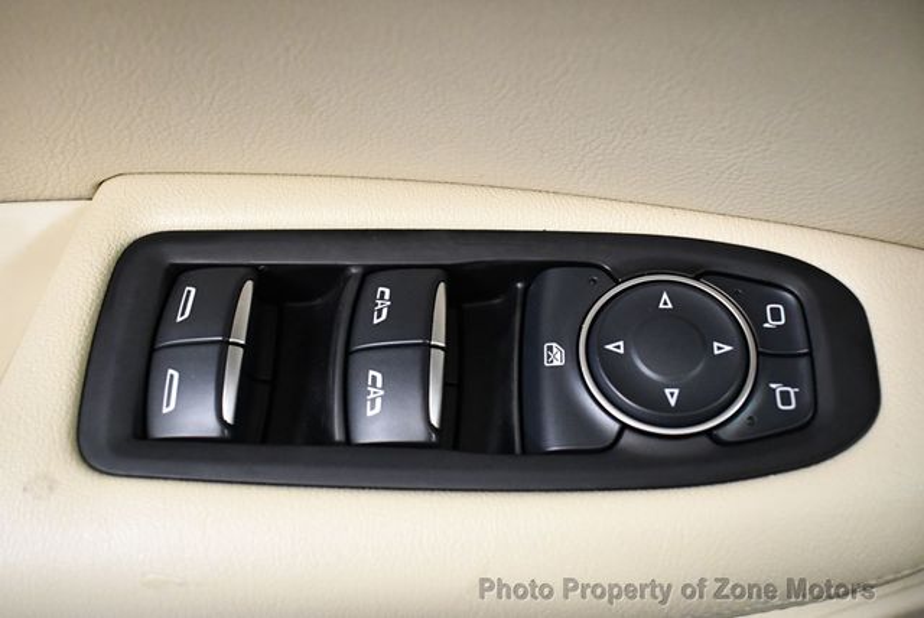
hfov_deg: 48.4
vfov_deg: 33.5
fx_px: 1028
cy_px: 309
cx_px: 462
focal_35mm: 40
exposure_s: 1/100
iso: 3200
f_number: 3.5
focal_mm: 20
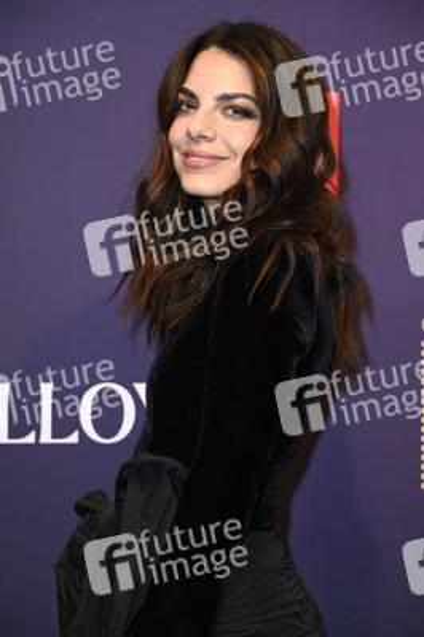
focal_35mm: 116
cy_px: 318
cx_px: 212
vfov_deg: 17.7
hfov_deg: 11.8
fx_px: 2053
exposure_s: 1/250
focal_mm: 116
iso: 500
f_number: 6.3
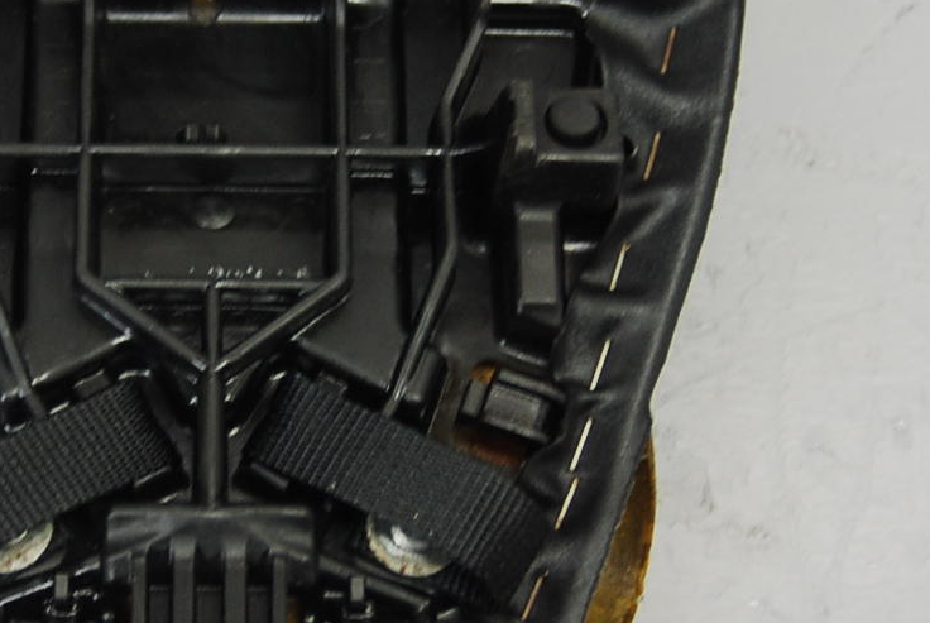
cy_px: 249
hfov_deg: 16.7
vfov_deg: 11.2
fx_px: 3164
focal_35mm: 122
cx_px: 287
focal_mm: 31
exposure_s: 1/25
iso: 400
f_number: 3.3
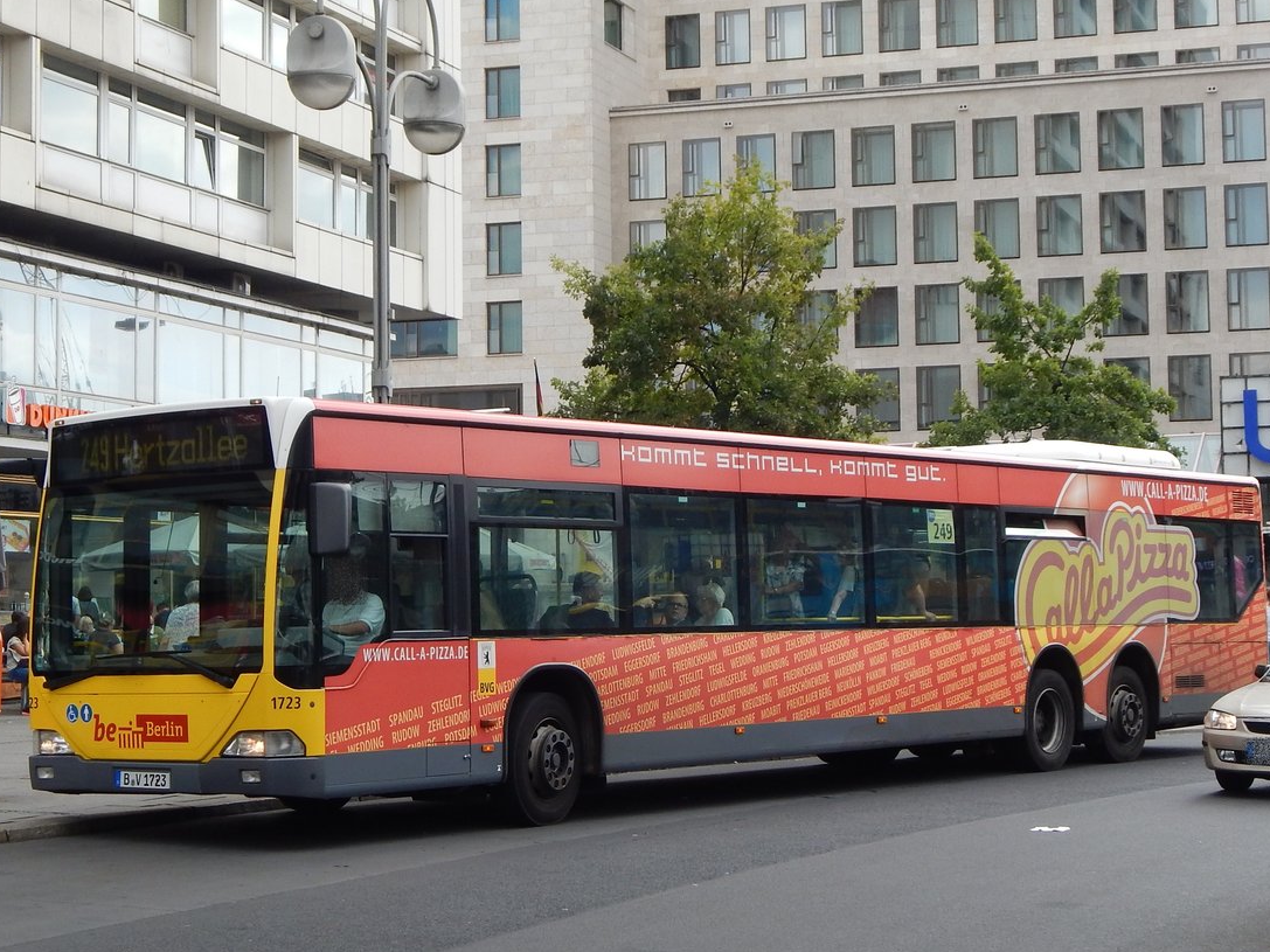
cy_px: 519
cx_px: 612
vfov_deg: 27.5
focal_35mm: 53
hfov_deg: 36.2
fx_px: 1944
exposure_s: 1/500
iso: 125
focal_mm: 8.6
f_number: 3.7
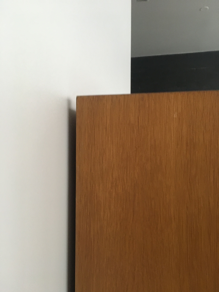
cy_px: 146
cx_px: 110
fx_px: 245
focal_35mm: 29
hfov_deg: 48.2
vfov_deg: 61.7
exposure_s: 1/25
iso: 200
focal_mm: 4.15
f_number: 2.2
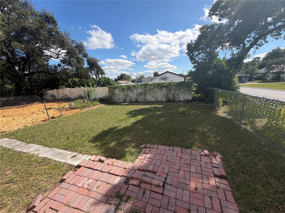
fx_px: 115
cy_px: 106
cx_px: 142
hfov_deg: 102.1
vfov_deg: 85.7
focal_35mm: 14
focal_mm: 2.22
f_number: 2.2
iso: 25
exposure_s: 1/770
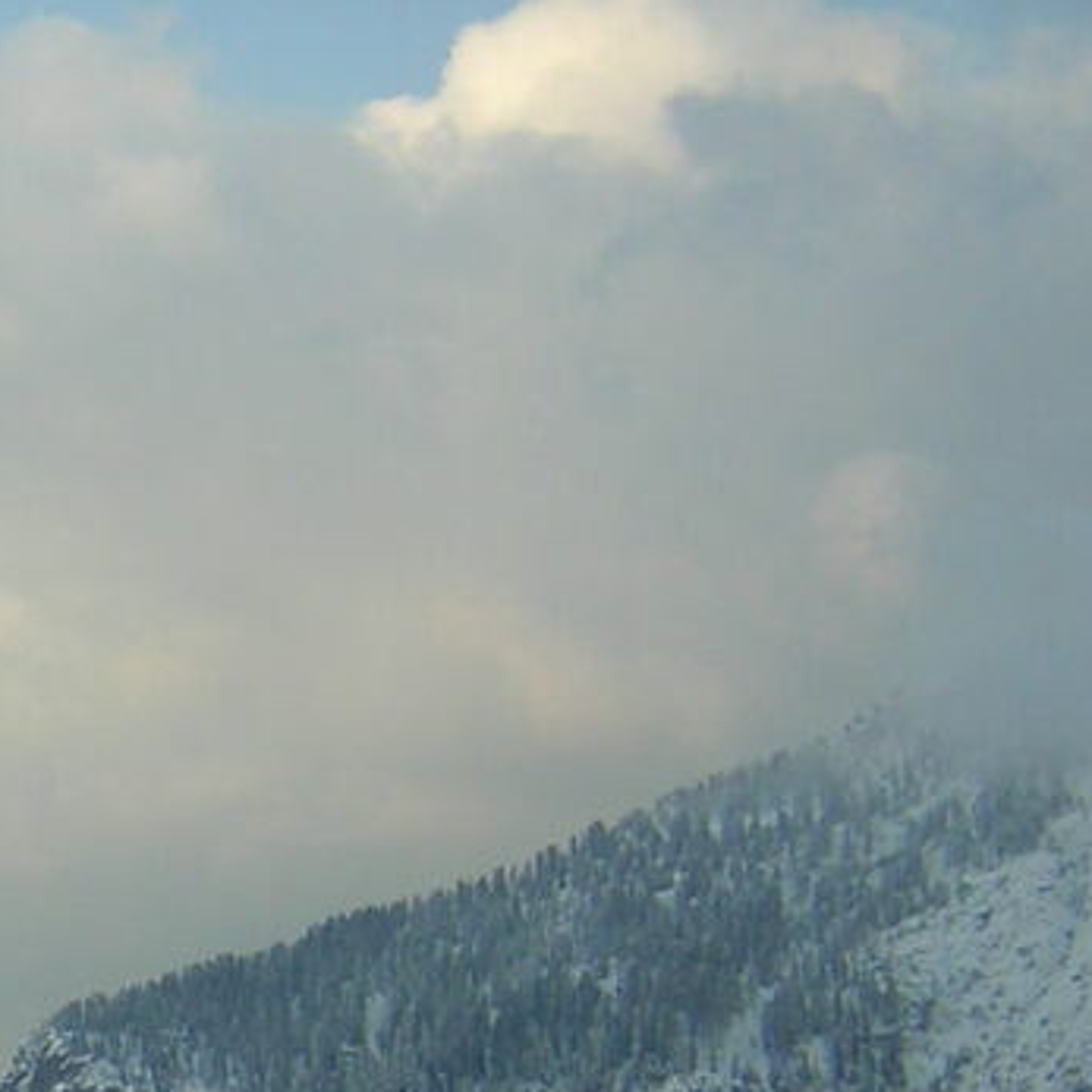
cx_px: -308
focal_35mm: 94
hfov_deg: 17.4
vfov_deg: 17.9
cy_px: 1174
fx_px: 3355
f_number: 2.6
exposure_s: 1/460
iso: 100
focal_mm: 4.7
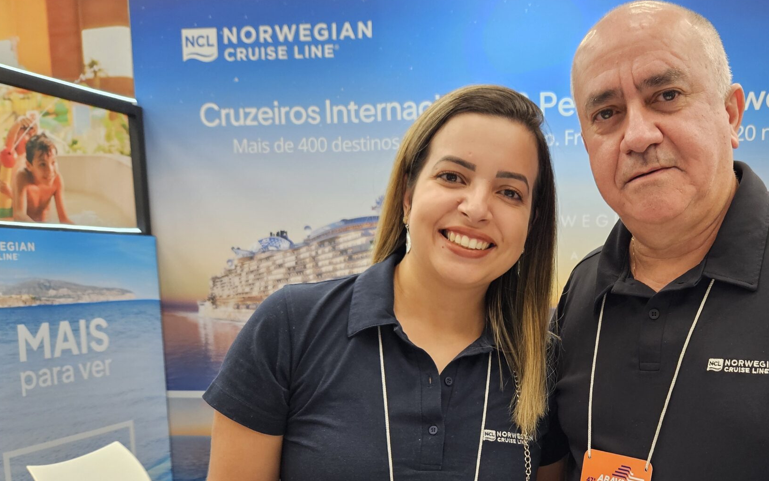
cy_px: 368
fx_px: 797
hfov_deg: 49.4
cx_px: 579
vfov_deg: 32.9
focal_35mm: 38
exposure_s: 1/120
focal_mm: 5.4
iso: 200
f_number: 1.8
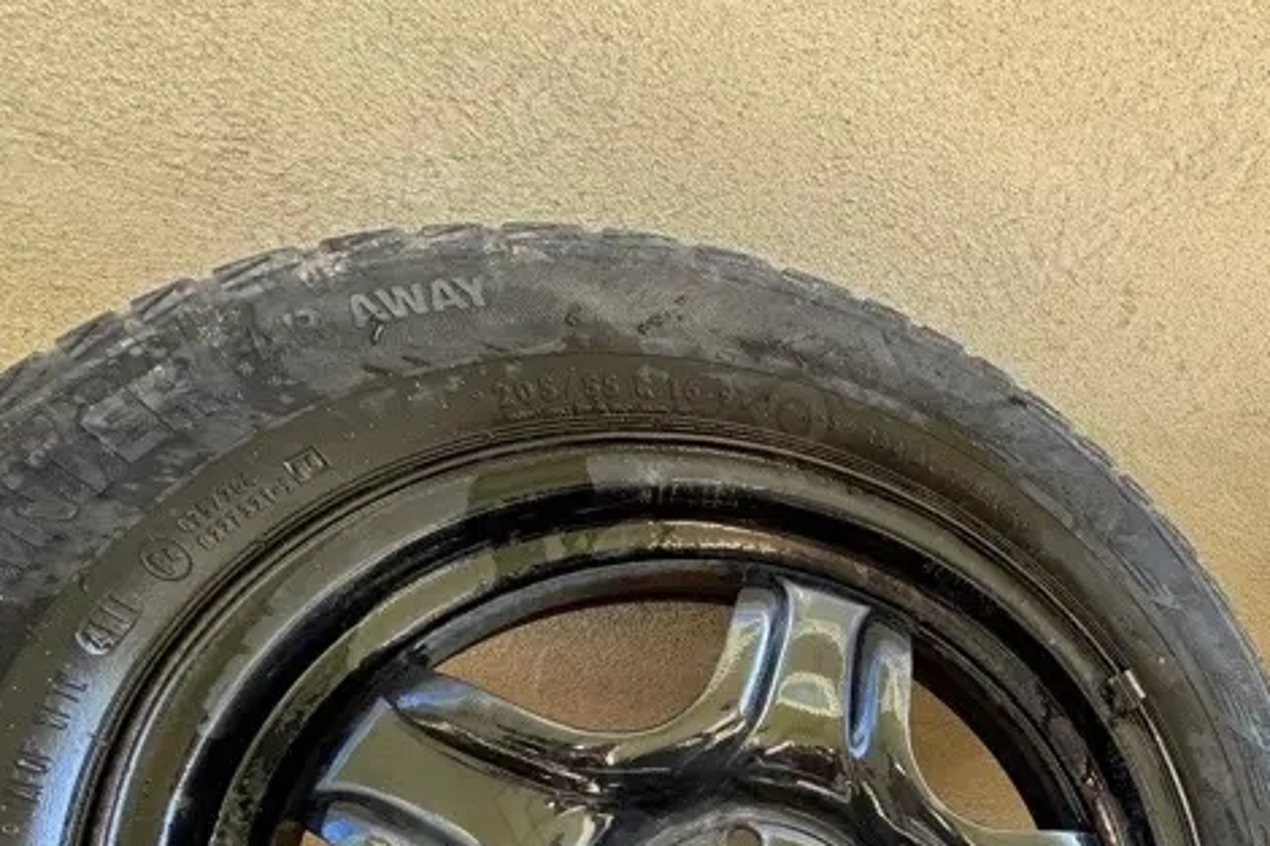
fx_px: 1093
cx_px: 1213
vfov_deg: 35.1
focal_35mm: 31
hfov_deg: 51.0
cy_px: 970
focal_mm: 2.22
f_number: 2.2
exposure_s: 1/99
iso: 125
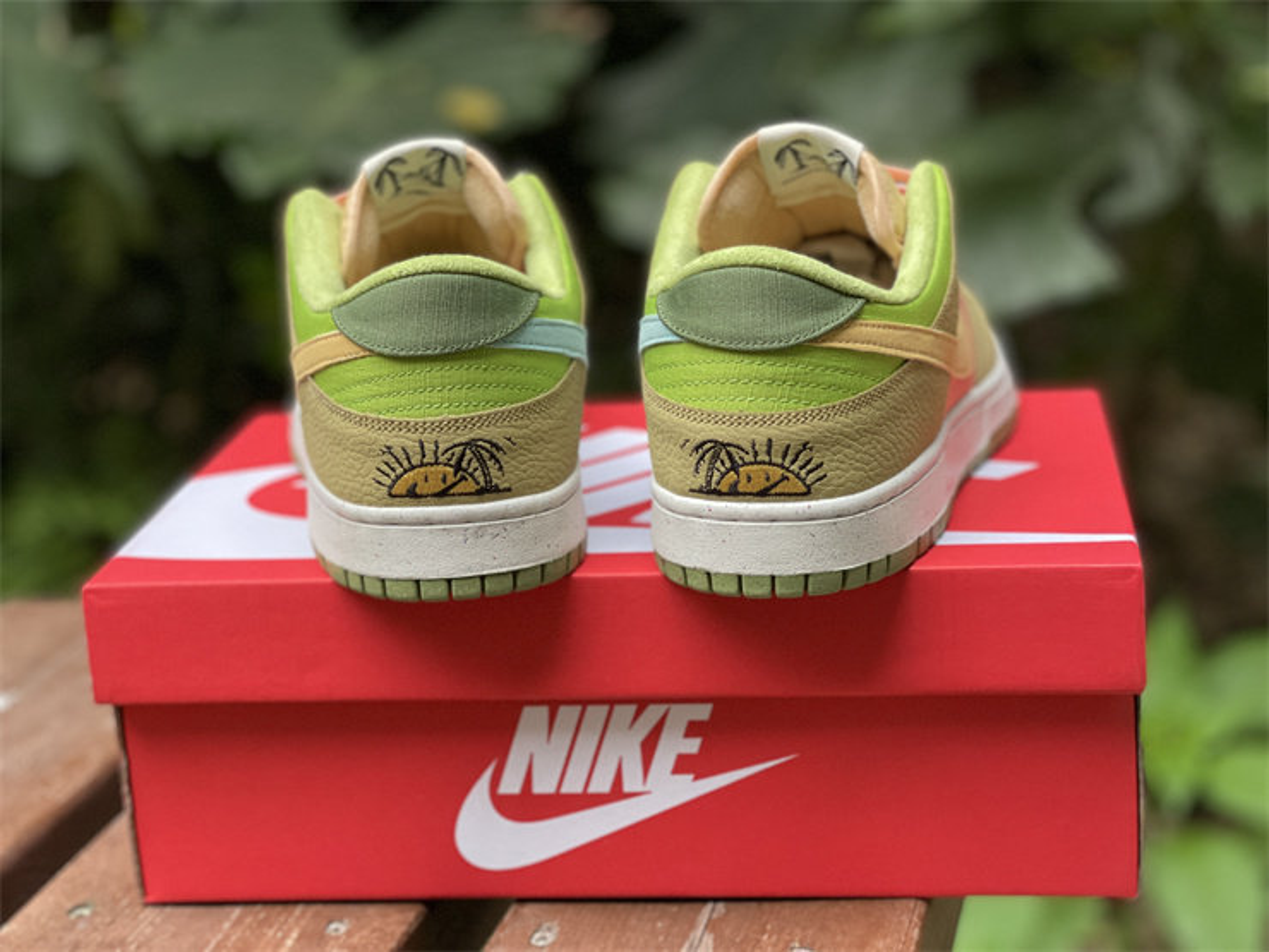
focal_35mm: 64
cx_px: 634
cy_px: 476
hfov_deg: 30.3
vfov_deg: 22.9
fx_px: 2346
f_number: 2.2
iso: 200
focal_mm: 7.5
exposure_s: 1/121
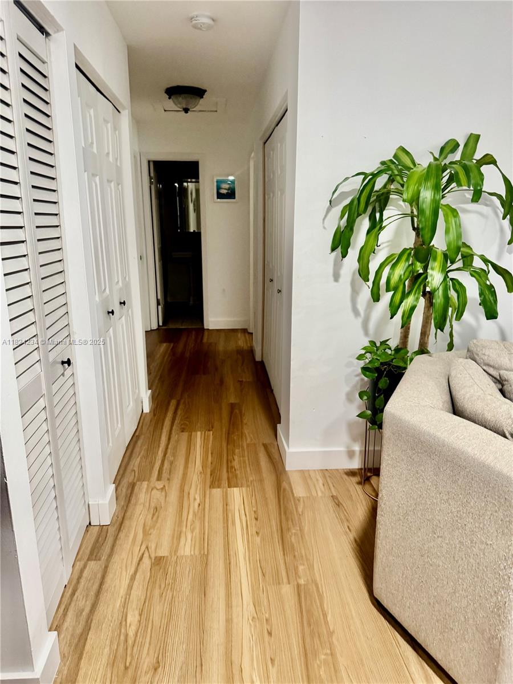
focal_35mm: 24
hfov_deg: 56.8
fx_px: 474
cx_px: 256
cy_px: 342
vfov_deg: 71.6
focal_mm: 6.76
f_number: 1.78
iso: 320
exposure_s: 1/60
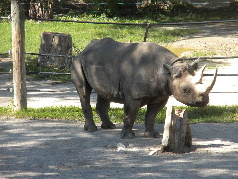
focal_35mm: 260
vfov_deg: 5.7
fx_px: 1788
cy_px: 90
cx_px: 119
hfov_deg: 7.6
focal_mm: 46.2
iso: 64
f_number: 5.3
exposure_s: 1/117
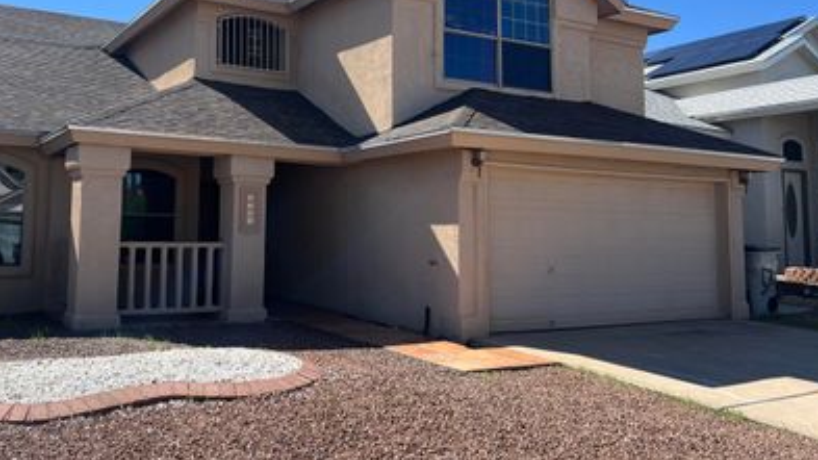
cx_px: 335
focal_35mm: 36
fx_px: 781
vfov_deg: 32.6
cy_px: 161
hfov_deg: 55.0
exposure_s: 1/2994
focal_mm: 5.7
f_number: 1.5
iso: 50
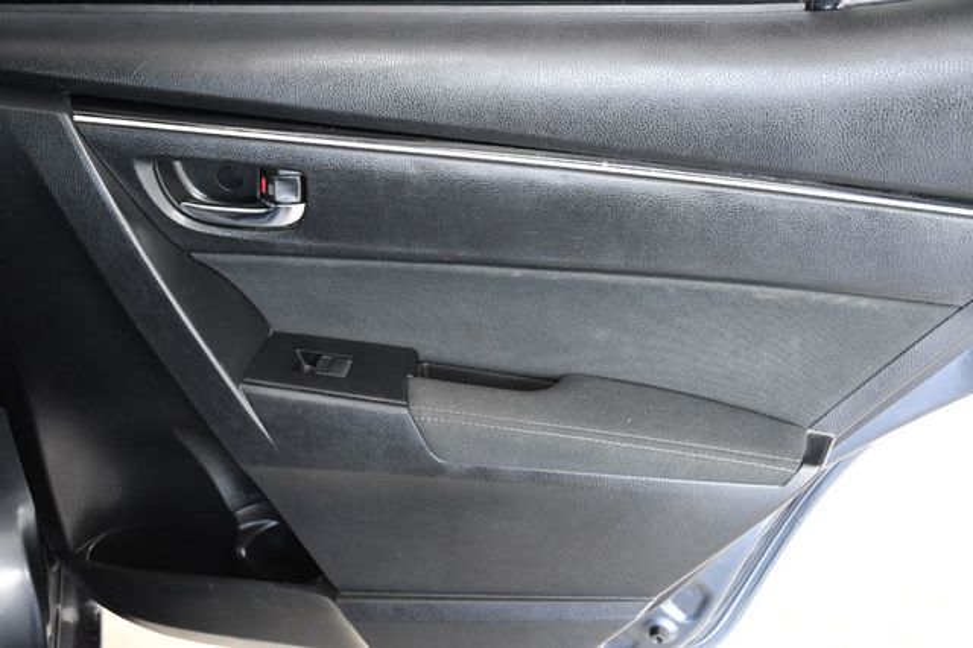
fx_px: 1378
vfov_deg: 26.5
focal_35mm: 51
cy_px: 324
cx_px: 486
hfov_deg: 38.9
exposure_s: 1/125
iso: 2500
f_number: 5.6
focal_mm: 34
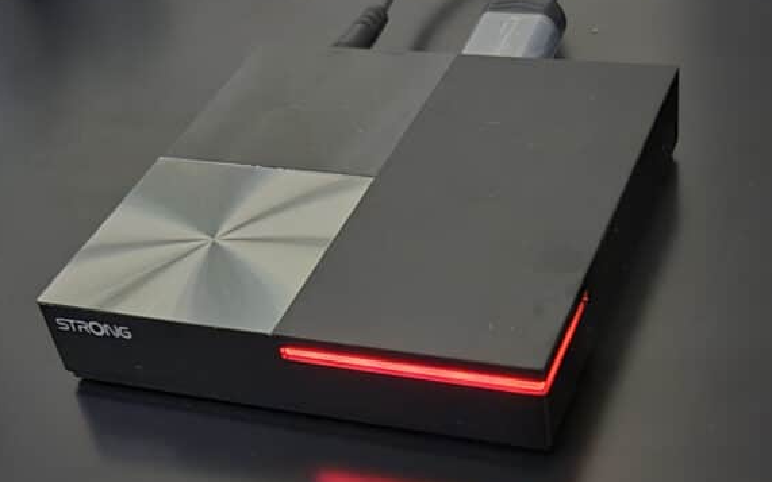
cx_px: 387
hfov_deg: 72.5
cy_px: 256
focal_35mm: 25
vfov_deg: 49.3
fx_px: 526
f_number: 1.8
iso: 2000
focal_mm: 5.4
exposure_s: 1/23
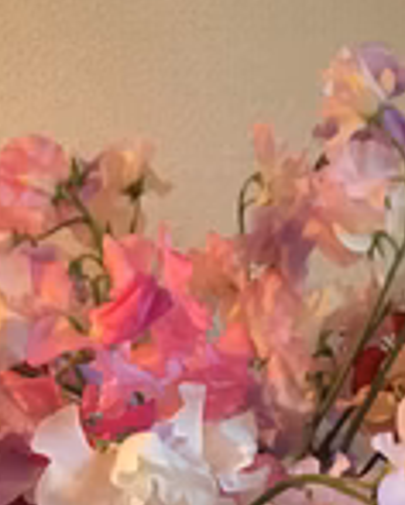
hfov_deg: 19.9
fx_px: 1151
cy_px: 508
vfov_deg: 23.6
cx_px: 185
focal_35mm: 77
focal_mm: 4.15
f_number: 2.2
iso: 320
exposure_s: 1/15
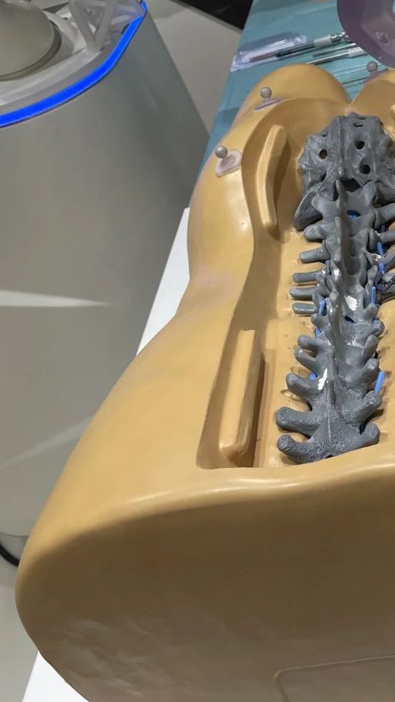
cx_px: 330
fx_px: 837
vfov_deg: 44.4
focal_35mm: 45
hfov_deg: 25.9
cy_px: 202
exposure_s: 1/249
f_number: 1.6
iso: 32
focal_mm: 4.2
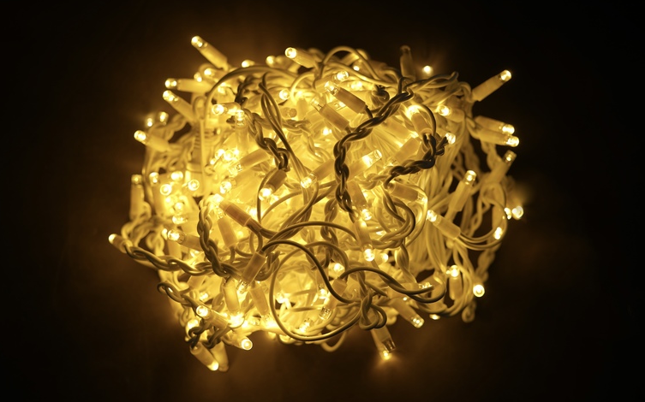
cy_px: 184
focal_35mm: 52
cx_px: 325
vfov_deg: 24.8
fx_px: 914
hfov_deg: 38.9
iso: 50
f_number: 2.4
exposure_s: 1/125
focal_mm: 50
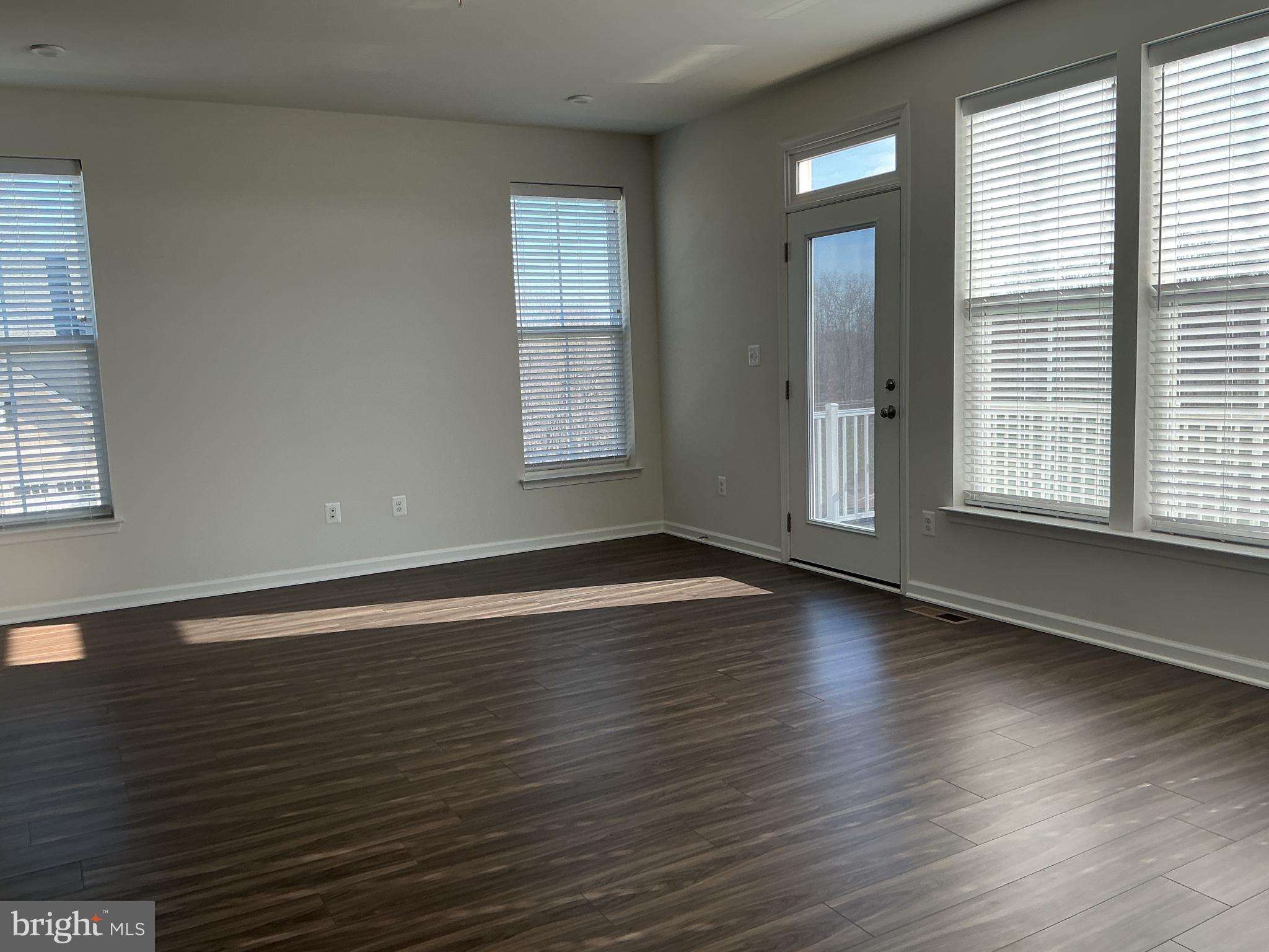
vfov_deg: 48.2
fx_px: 1063
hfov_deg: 61.7
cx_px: 634
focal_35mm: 29
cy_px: 476
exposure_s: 1/187
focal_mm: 3
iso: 25
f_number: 1.8
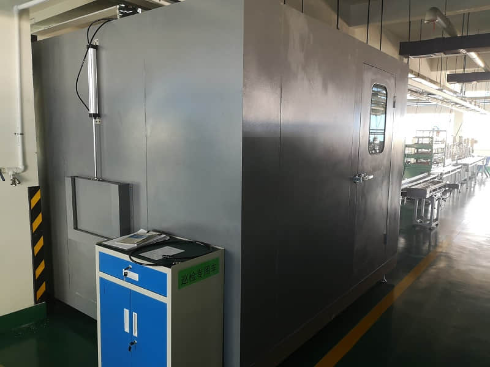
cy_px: 184
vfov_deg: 51.4
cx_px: 245
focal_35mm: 27
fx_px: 382
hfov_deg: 65.3
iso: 400
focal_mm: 3.95
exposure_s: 1/33.3
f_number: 1.8
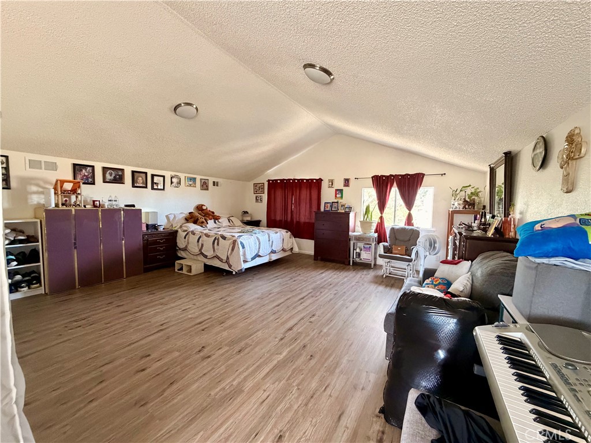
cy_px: 222
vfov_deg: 85.7
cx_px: 296
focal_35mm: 14
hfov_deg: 102.1
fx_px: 239
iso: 640
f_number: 2.2
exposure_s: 1/60
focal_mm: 2.22
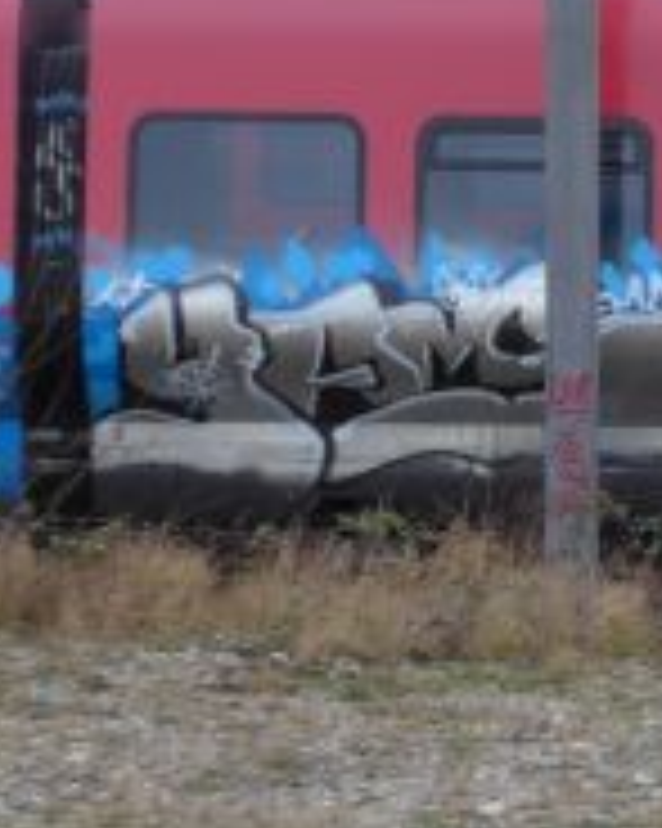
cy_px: 493
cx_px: 946
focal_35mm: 199
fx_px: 4878
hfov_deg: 7.6
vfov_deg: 9.7
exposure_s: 1/80
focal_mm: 16
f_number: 4.4
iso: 125
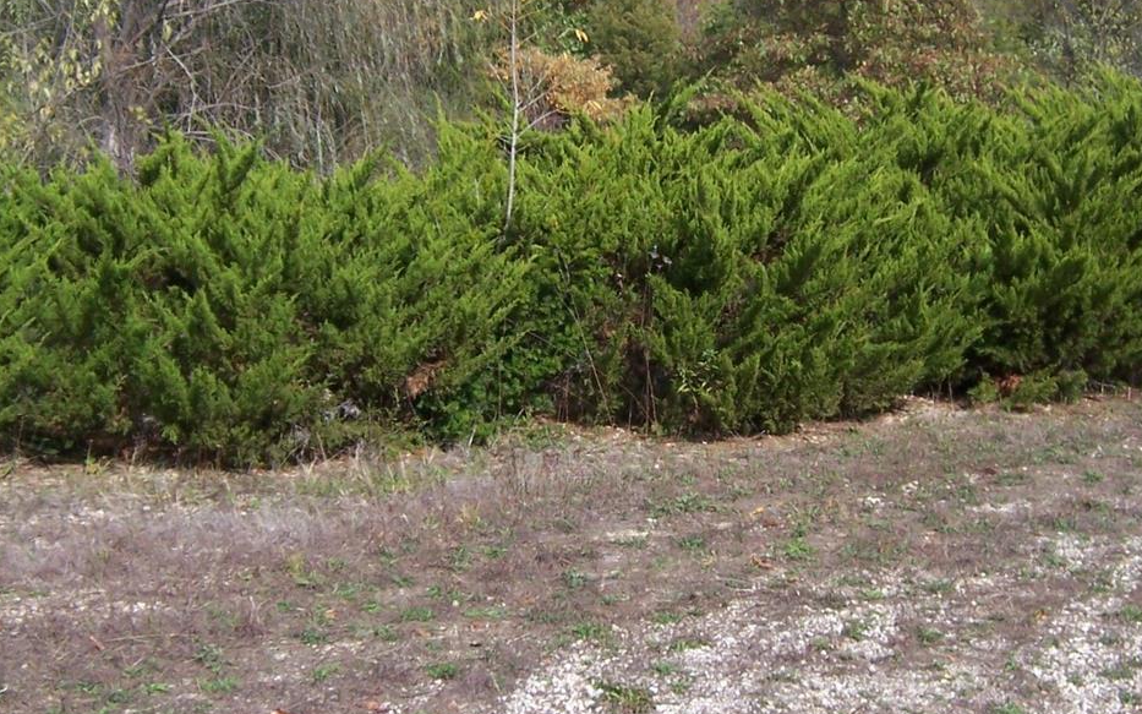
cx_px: 584
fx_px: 1867
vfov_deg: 21.6
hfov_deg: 34.0
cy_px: 366
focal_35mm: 60
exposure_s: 1/750
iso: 80
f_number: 3.4
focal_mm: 5.5
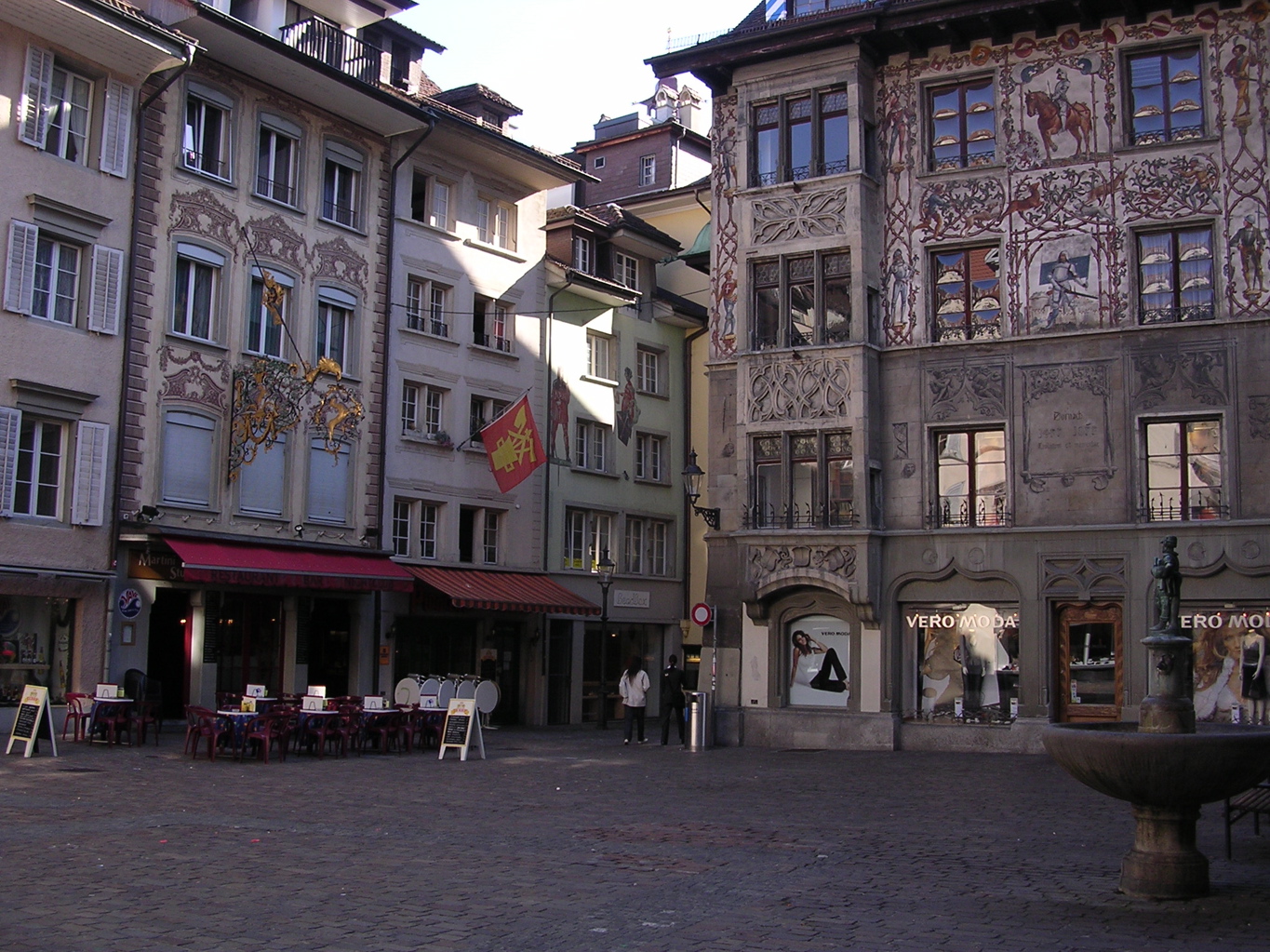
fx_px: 1394
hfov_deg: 49.0
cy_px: 476
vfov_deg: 37.7
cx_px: 635
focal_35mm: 38
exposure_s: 1/202
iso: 100
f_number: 2.8
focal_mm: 5.8
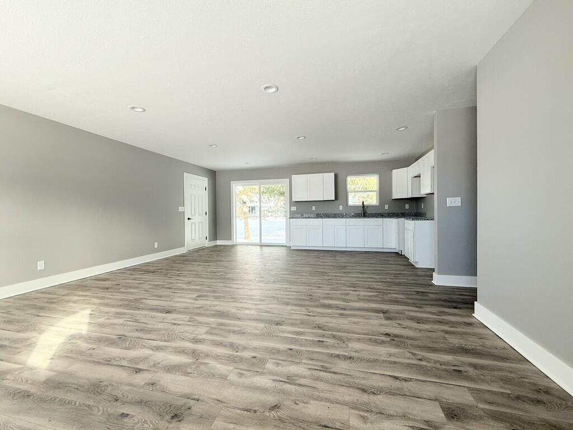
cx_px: 286
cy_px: 215
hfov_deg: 102.1
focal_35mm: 14
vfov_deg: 85.7
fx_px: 232
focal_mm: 2.22
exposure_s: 1/117
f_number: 2.2
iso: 64
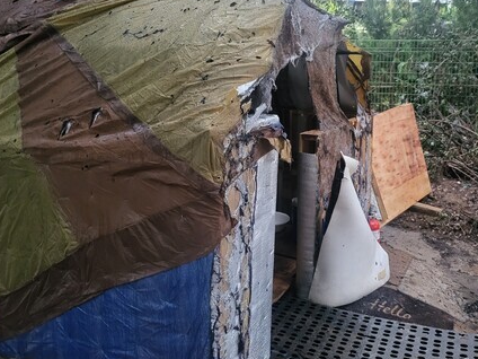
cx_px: 291
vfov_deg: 41.7
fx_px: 469
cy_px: 154
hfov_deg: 53.5
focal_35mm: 34
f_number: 1.8
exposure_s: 1/24
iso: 800
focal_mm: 5
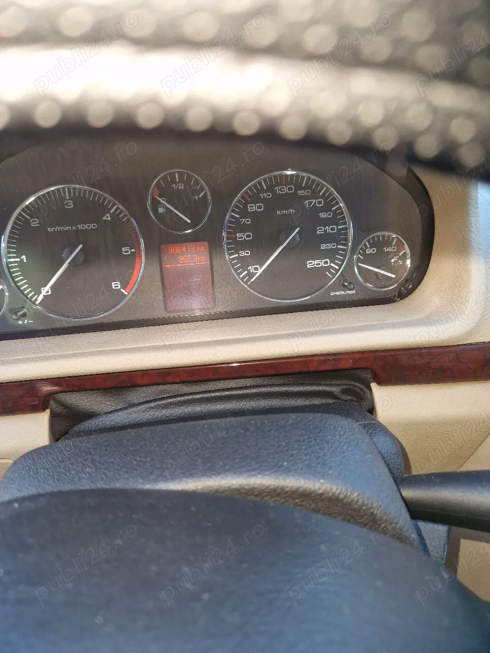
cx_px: 245
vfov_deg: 73.9
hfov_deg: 58.9
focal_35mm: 23
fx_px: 434
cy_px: 326
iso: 200
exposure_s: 1/100
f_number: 1.8
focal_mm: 5.4
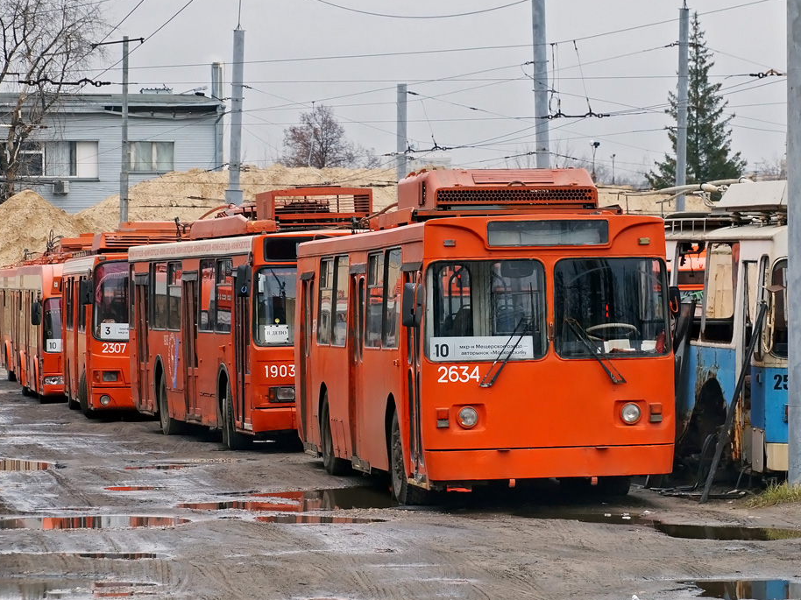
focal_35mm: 179
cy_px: 244
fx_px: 4141
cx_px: 540
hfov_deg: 11.0
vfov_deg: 8.3
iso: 400
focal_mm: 90
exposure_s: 1/60
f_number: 8
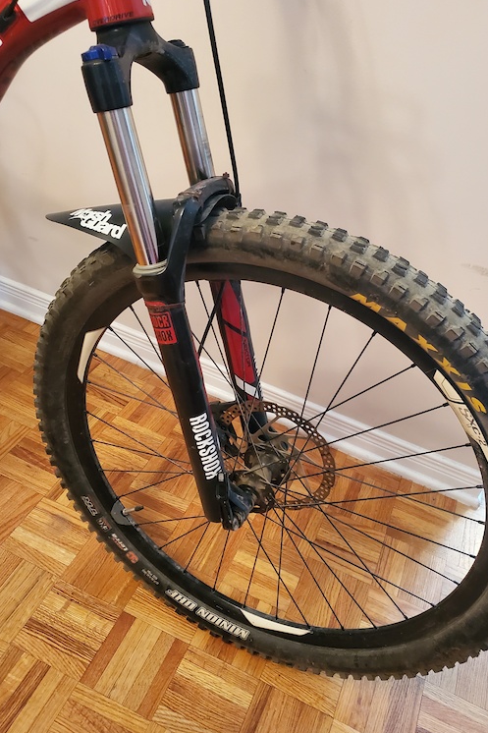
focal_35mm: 29
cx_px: 263
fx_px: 590
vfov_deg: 63.7
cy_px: 361
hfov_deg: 44.9
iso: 640
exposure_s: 1/40
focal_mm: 4.3
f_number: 1.5
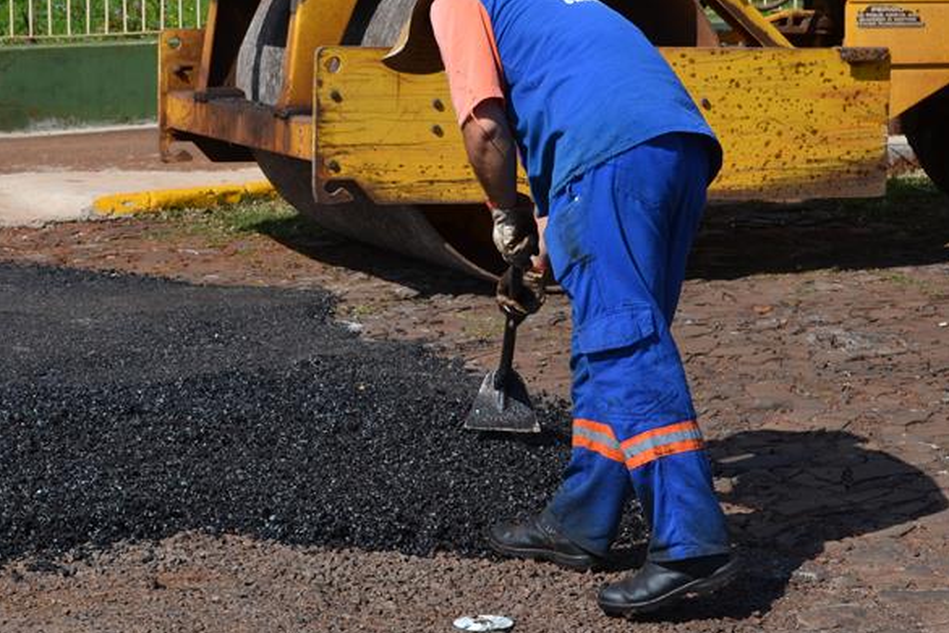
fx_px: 2900
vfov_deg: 12.5
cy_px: 237
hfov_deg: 18.5
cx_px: 245
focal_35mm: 110
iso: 100
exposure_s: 1/250
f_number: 8
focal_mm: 42
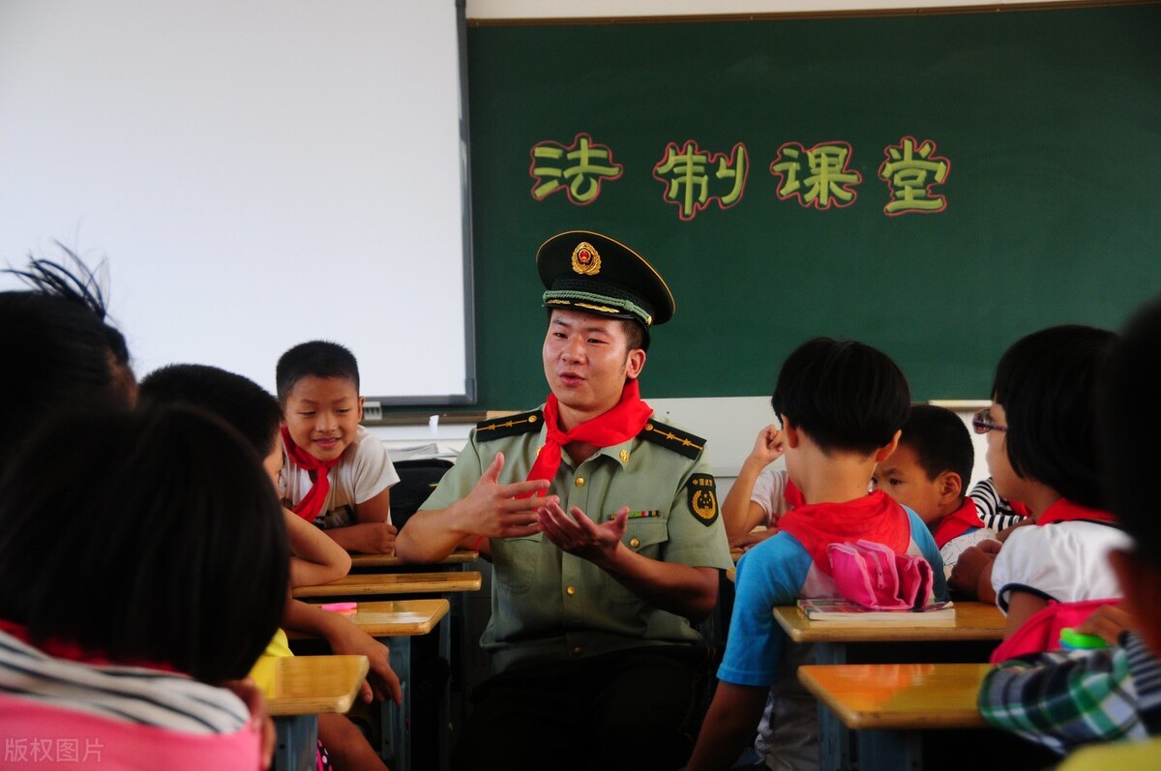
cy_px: 386
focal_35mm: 75
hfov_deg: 27.0
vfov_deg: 18.1
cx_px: 580
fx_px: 2416
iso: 500
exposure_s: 1/160
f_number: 5
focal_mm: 50
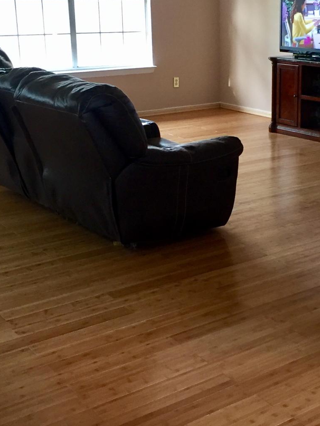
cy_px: 196
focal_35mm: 57
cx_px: 232
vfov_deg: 33.8
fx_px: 703
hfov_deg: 25.4
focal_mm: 4.15
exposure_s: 1/30
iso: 125
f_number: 2.2
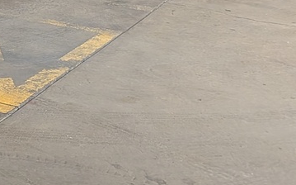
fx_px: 822
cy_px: -167
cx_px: -89
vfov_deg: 11.7
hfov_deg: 18.9
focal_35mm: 102
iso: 25
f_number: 1.7
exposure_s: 1/33
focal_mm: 4.53
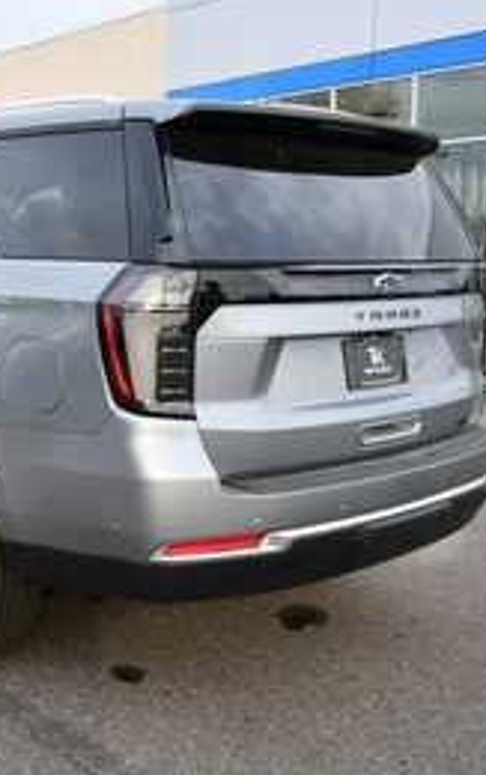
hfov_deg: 27.1
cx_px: 125
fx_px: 994
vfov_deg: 42.6
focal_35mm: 47
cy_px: 392
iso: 450
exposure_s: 1/250
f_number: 5.6
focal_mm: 20
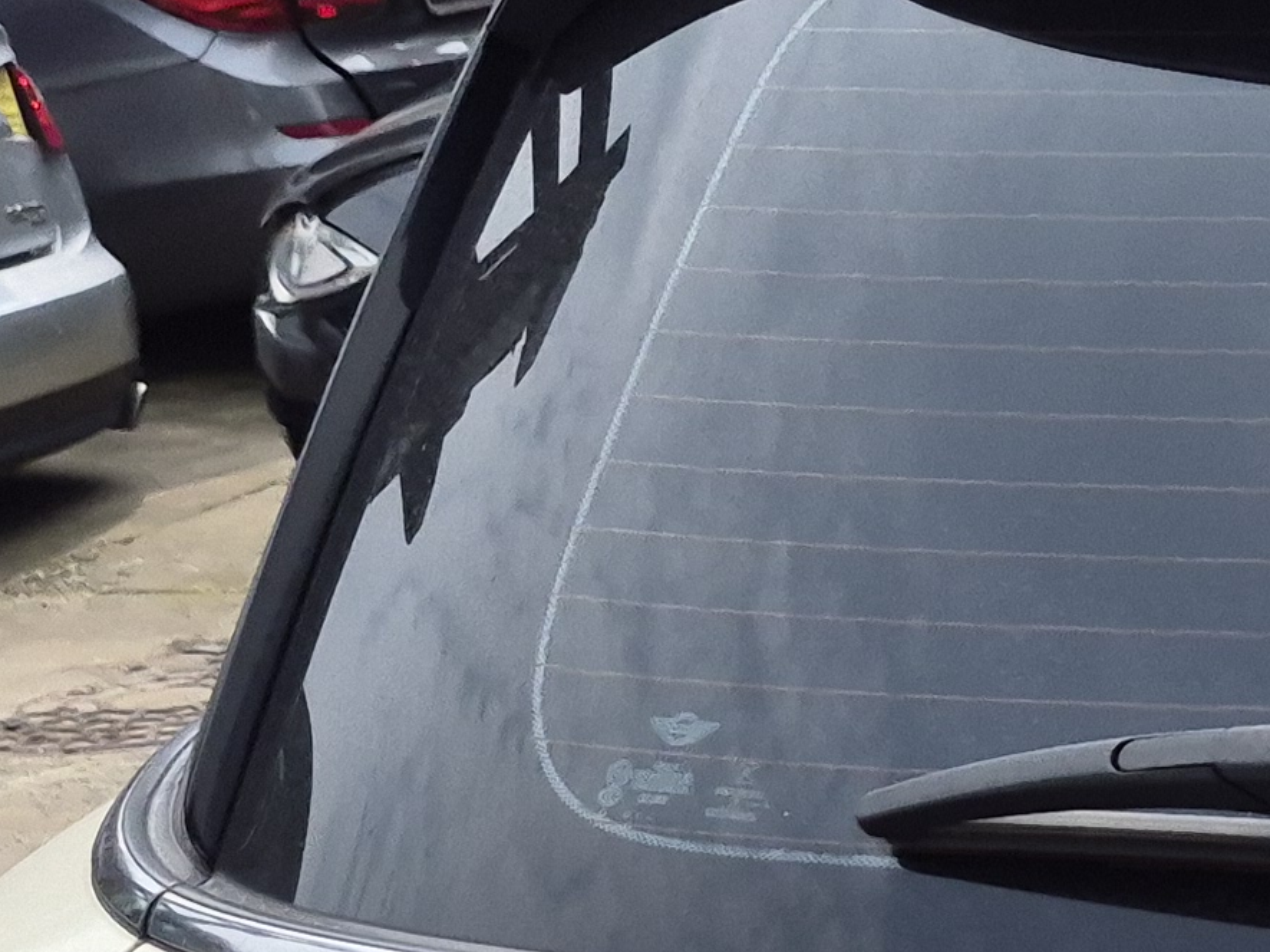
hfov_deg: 16.2
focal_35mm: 104
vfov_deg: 13.4
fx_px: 3814
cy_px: 1416
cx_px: 2242
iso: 25
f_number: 1.8
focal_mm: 5.4
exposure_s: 1/1528
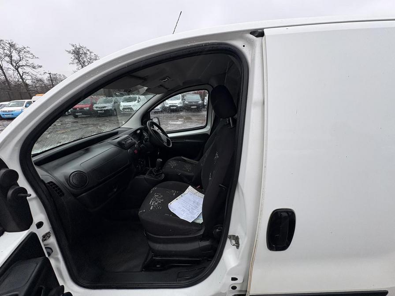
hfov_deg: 102.1
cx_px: 198
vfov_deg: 85.7
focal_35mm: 14
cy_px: 148
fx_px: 160
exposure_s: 1/101
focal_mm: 2.22
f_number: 2.2
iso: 80
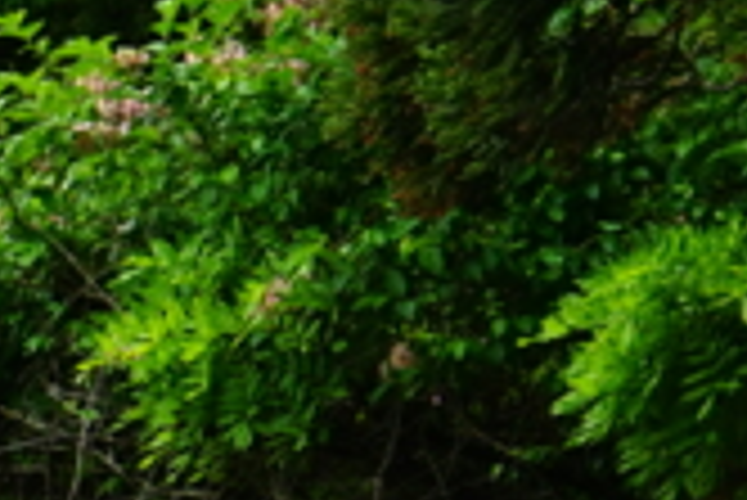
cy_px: 786
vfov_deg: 2.6
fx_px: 10778
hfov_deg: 3.9
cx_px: -680
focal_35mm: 519
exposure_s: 1/125
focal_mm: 72
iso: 125
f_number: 5.6
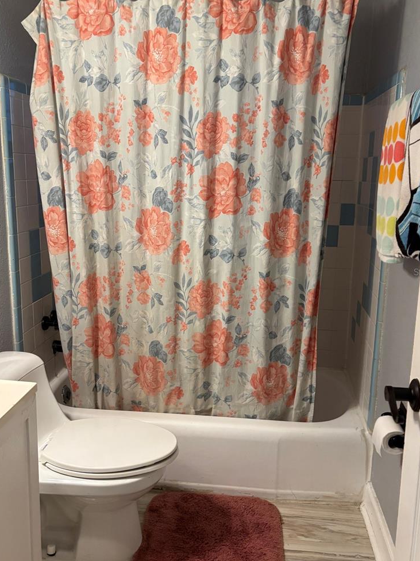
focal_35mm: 32
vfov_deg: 56.8
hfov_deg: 44.1
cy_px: 272
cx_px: 196
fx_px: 518
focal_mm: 5.96
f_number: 1.6
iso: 200
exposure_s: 1/60
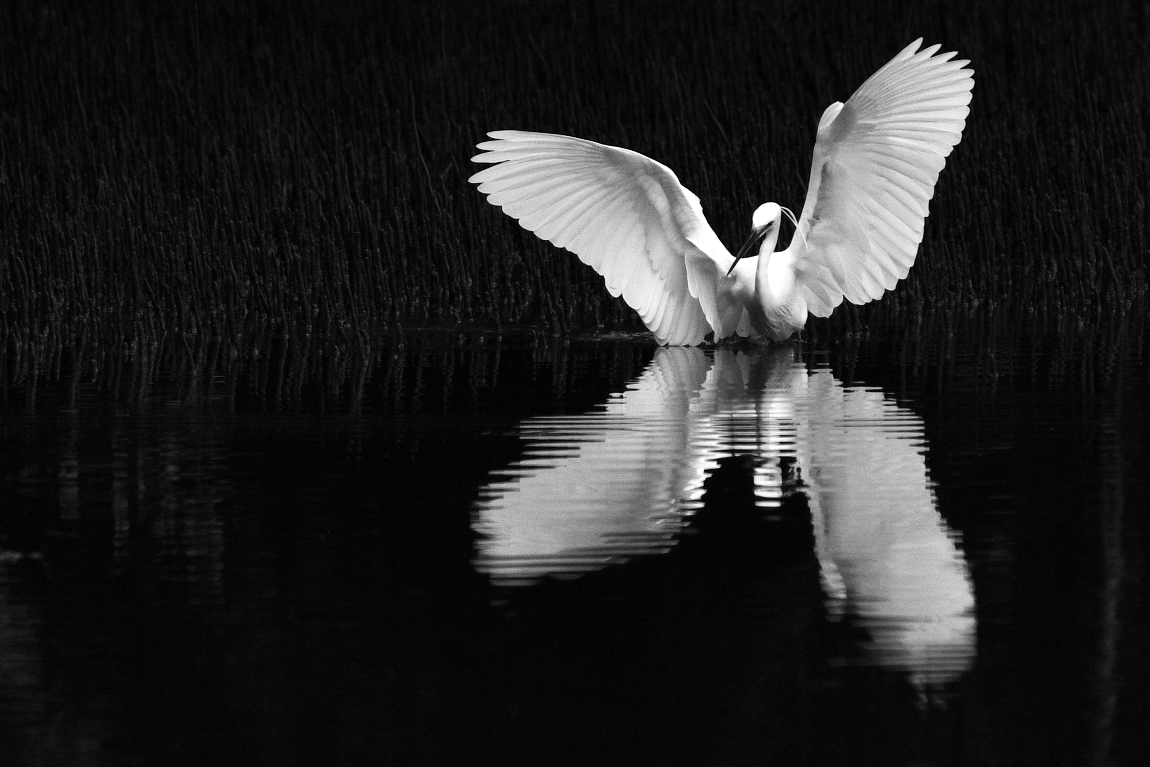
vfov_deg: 1.8
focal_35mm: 750
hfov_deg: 2.7
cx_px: 575
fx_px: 23959
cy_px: 384
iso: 320
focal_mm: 500
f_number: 6.3
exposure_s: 1/2500
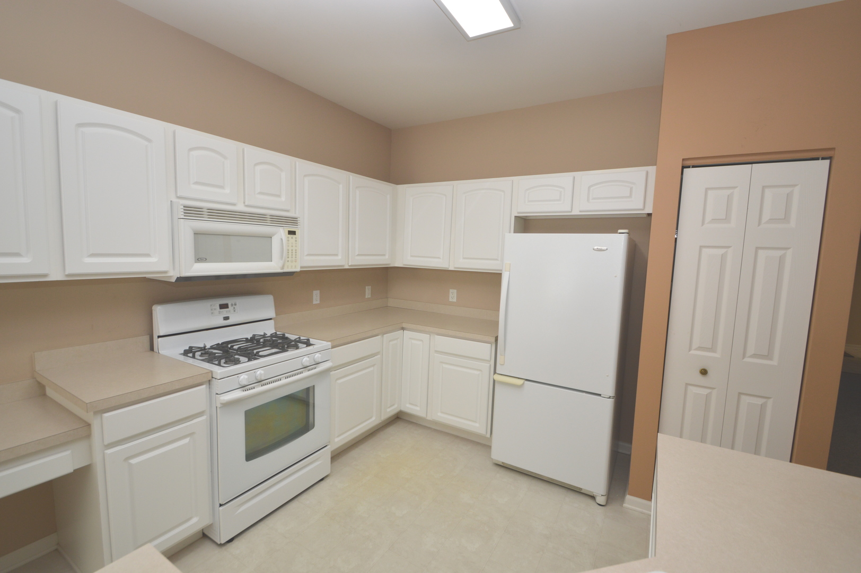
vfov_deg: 77.2
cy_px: 286
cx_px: 430
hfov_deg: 100.4
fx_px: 358
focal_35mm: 15
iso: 220
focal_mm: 10
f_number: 8
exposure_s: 1/60
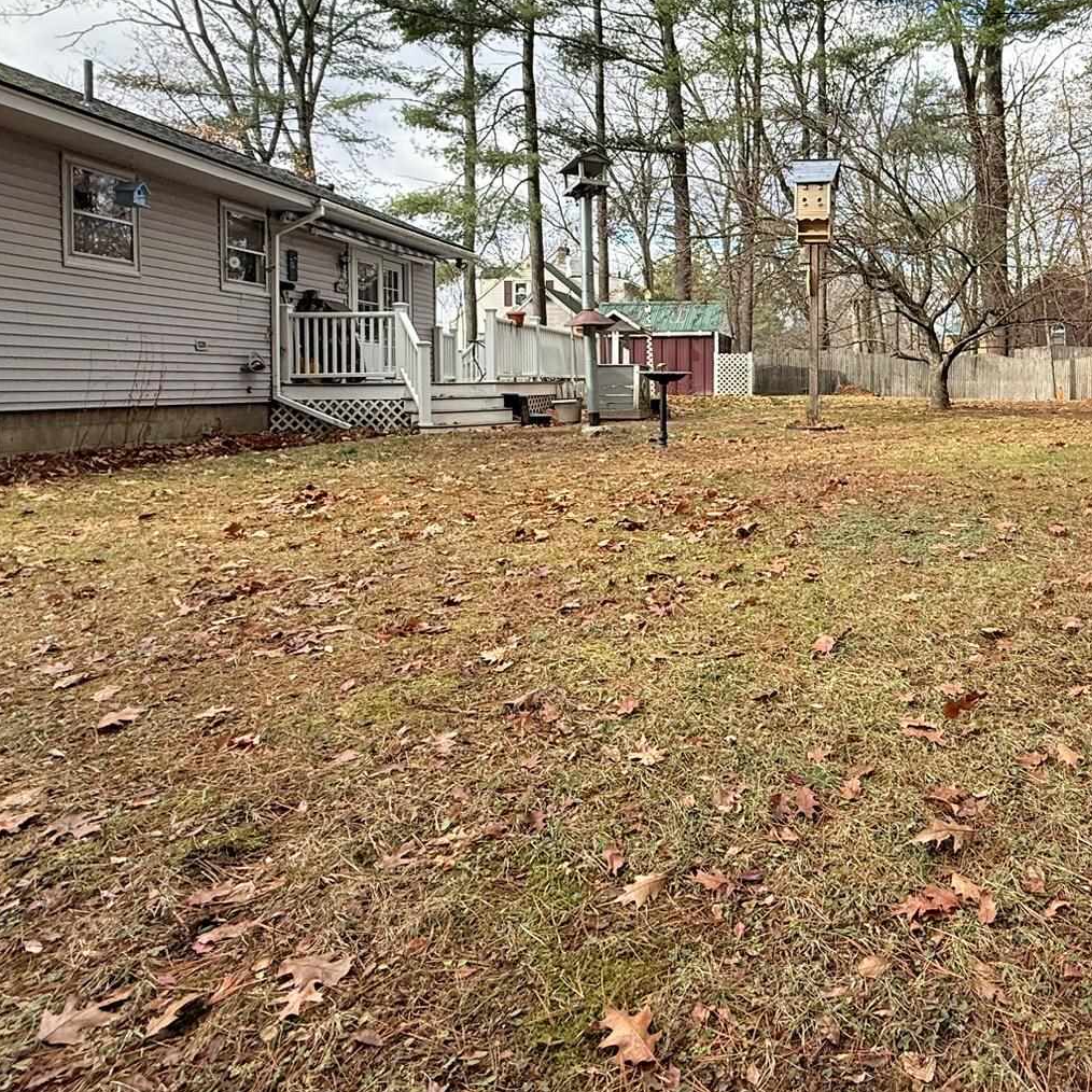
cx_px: 806
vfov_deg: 61.8
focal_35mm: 25
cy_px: 392
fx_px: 892
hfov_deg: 59.9
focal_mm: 2.22
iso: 64
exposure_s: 1/372
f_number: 2.2
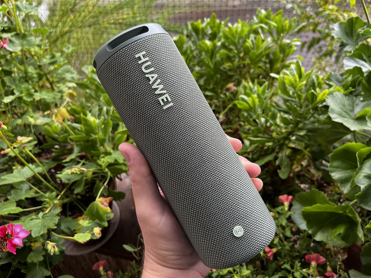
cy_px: 139
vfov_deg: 53.1
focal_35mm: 26
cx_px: 186
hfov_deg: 67.3
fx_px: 279
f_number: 1.6
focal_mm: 5.1
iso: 80
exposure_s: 1/121
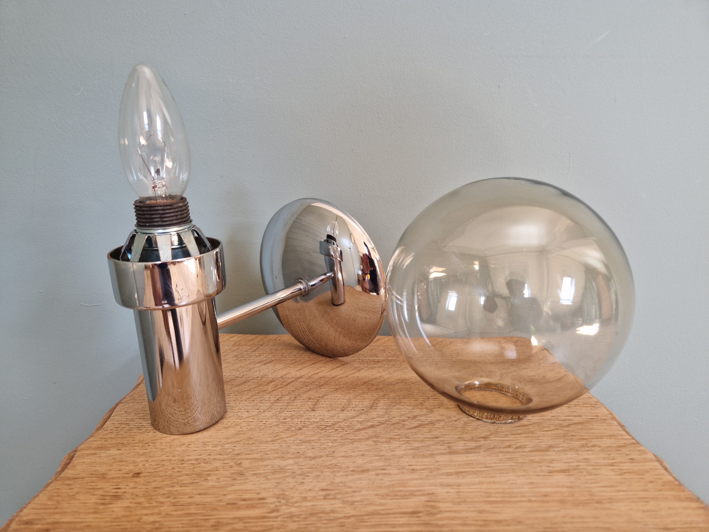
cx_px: 354
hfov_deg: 73.9
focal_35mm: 23
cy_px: 266
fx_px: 471
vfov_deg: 58.9
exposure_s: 1/100
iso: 50
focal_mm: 5.4
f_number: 1.8
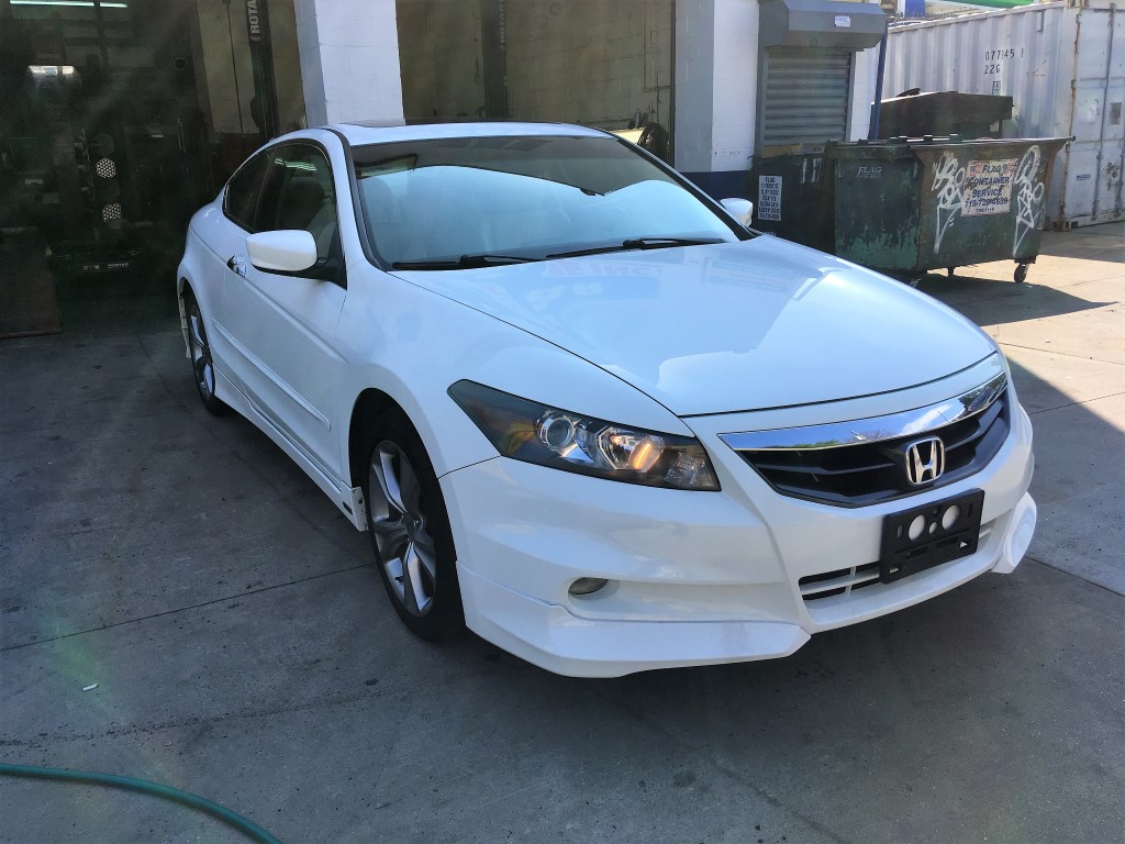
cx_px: 562
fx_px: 942
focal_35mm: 29
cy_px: 422
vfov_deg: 48.2
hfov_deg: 61.7
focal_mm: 4.15
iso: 25
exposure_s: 1/818
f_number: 2.2
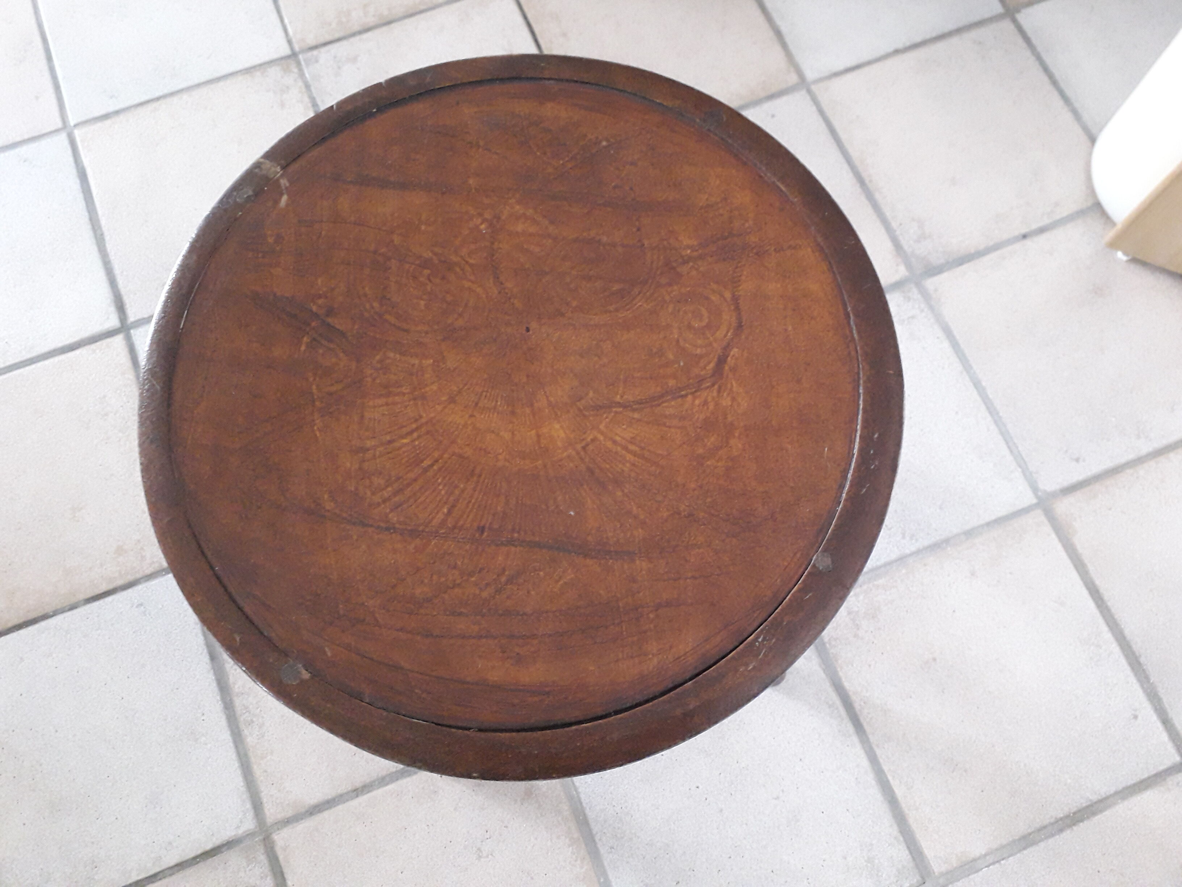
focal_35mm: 27
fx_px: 922
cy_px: 444
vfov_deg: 51.4
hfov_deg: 65.3
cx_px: 591
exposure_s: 1/25
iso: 320
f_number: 1.9
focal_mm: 3.6
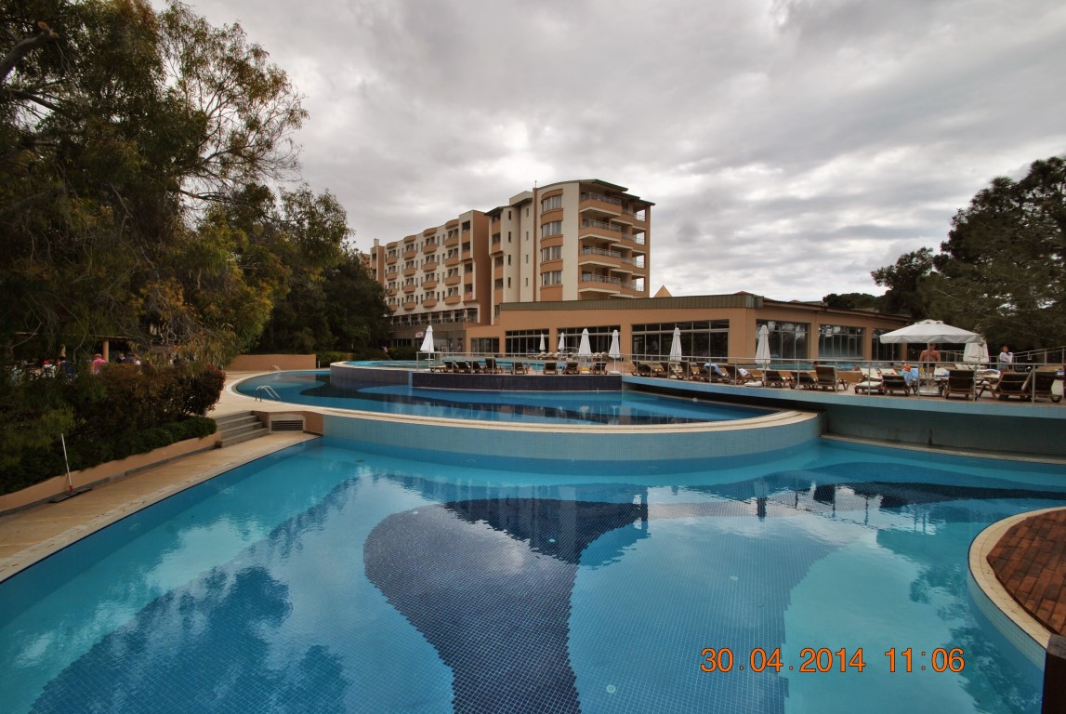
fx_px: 445
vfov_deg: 77.5
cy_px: 357
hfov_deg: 100.3
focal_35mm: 15
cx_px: 533
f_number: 10
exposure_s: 1/200
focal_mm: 10
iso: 100
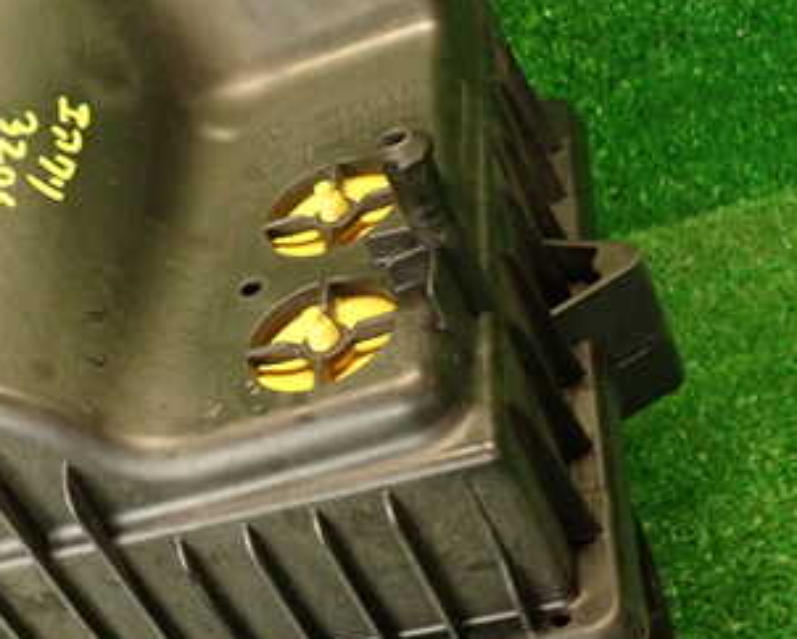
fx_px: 1463
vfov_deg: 24.6
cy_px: 378
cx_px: 135
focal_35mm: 62
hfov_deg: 29.6
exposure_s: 1/30
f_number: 2.4
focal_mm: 5.79
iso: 400
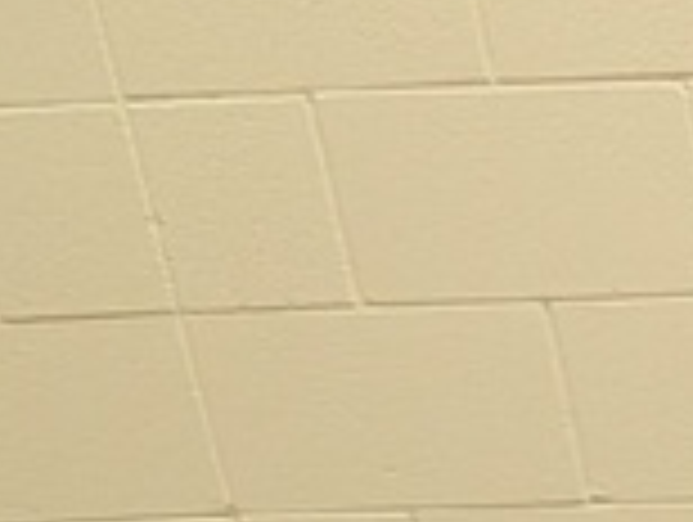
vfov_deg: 12.1
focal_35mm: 80
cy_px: 1447
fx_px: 1604
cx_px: 2196
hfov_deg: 10.7
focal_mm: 2.02
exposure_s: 1/60
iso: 389
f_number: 1.7
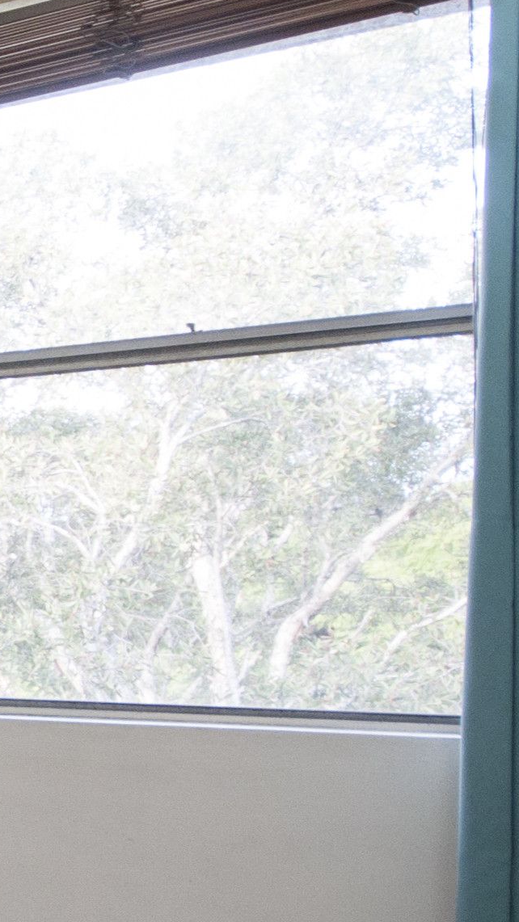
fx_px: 1443
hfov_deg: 14.9
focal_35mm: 59
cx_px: -631
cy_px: 586
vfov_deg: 35.2
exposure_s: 1/80
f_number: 4.5
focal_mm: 10
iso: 400
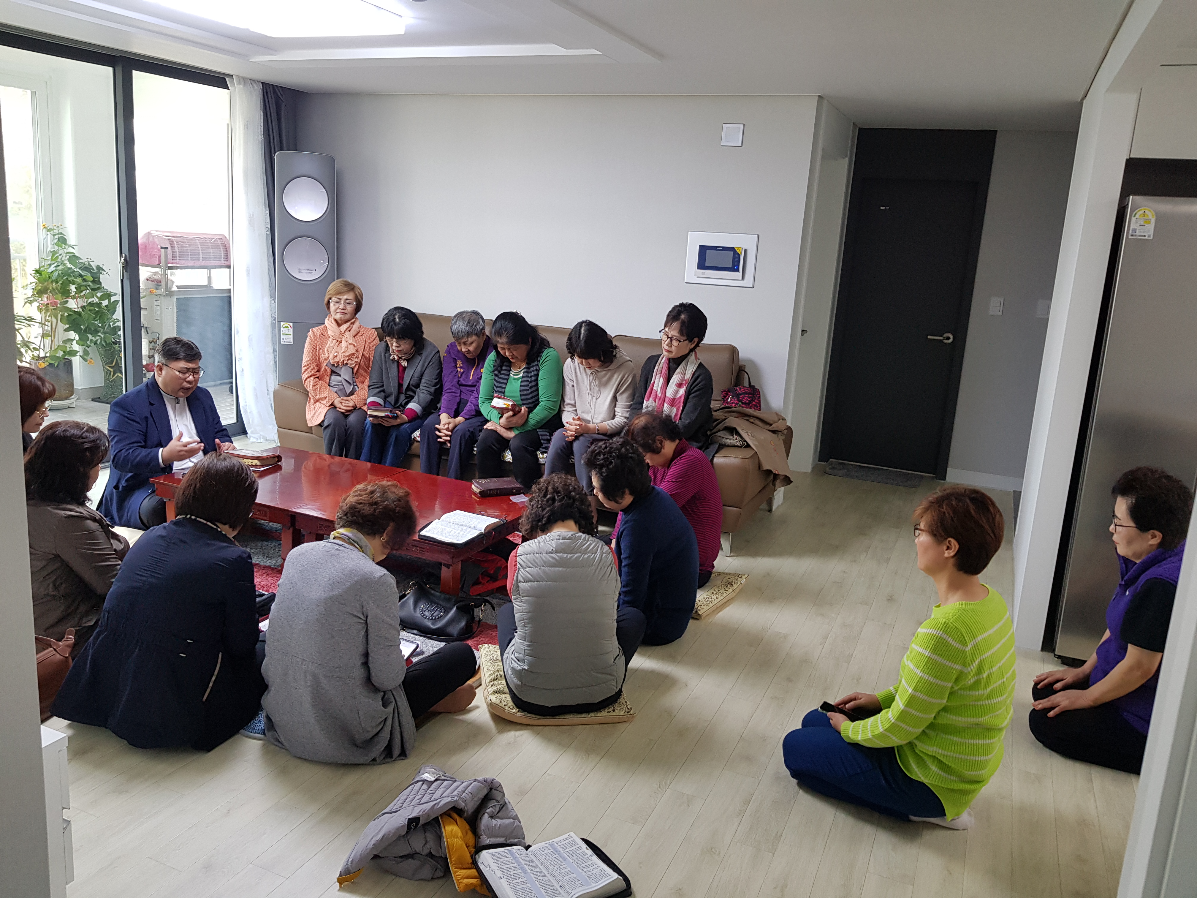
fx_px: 899
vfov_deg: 53.1
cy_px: 449
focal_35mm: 26
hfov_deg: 67.3
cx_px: 598
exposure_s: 1/60
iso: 100
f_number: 1.7
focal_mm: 4.2
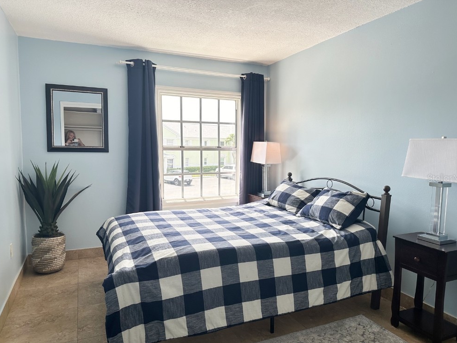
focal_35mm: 25
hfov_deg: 69.4
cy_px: 178
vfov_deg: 54.9
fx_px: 330
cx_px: 233
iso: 80
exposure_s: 1/421
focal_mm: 6.86
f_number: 1.78
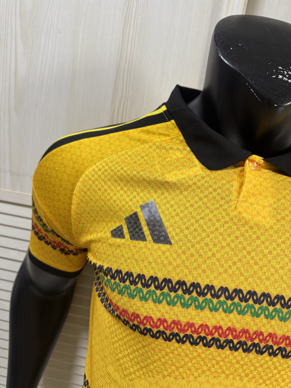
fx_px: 269
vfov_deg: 71.6
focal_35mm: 24
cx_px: 146
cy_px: 194
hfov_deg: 56.8
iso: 200
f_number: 1.78
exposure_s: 1/113
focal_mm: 6.76
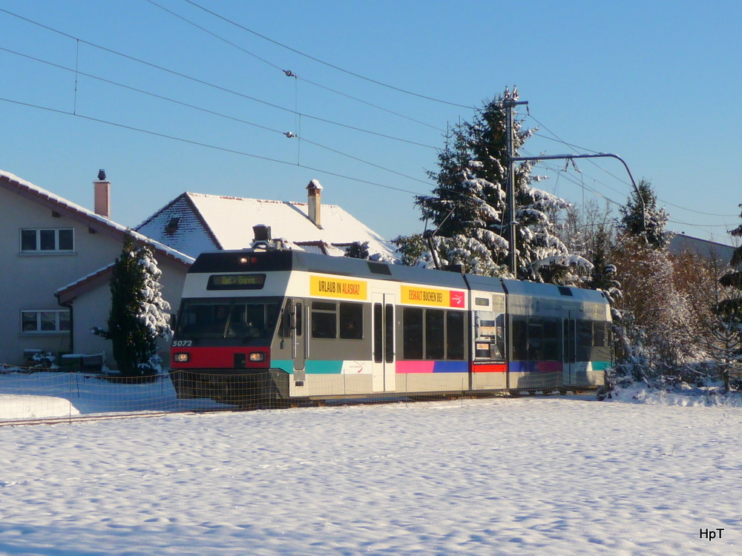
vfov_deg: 23.7
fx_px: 1329
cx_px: 371
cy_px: 278
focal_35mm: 62
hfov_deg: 31.2
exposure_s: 1/800
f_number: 4.5
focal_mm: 10.5
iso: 100
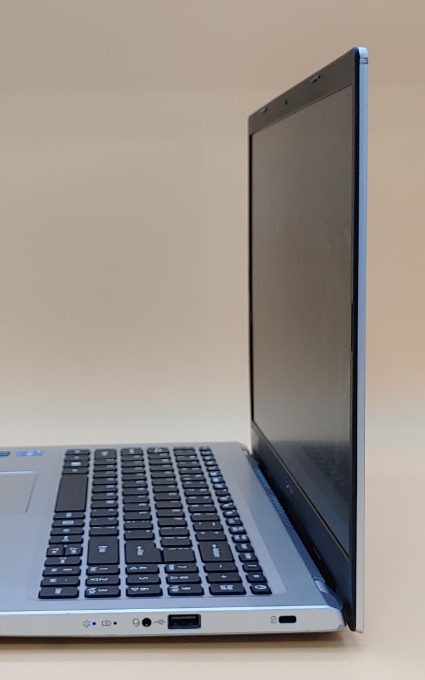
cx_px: 100
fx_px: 1168
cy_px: 343
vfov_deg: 32.5
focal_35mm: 63
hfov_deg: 20.4
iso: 50
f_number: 1.8
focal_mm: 4.36
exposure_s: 1/83
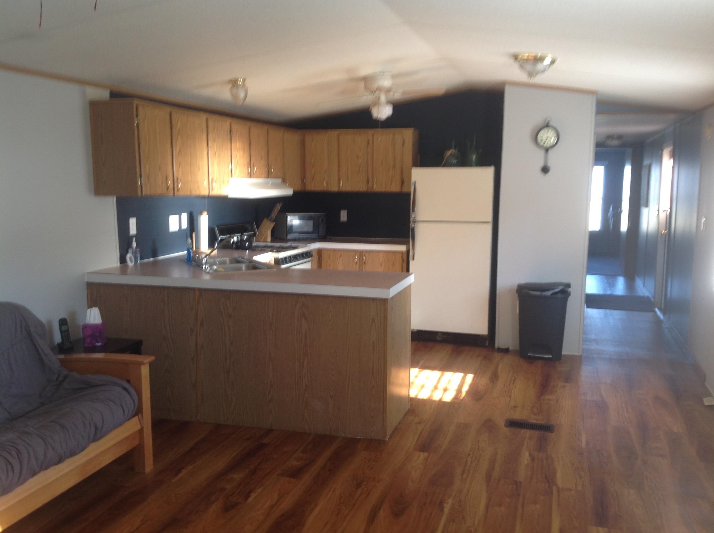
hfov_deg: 52.7
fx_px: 721
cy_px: 266
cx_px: 357
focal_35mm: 35
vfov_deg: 40.6
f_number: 2.4
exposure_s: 1/15
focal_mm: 4.28
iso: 50
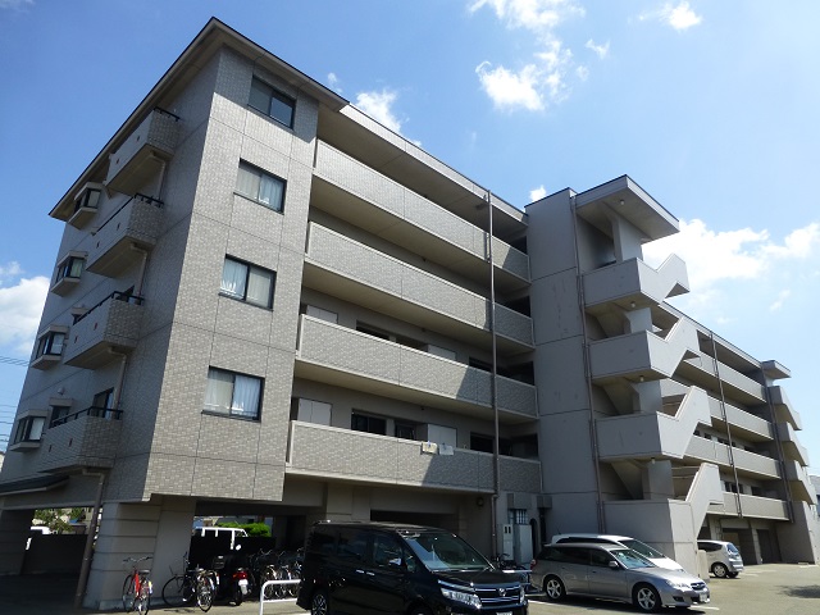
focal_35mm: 24
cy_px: 308
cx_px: 410
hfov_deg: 71.6
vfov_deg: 56.8
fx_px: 569
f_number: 4
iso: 100
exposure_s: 1/800
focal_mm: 4.3
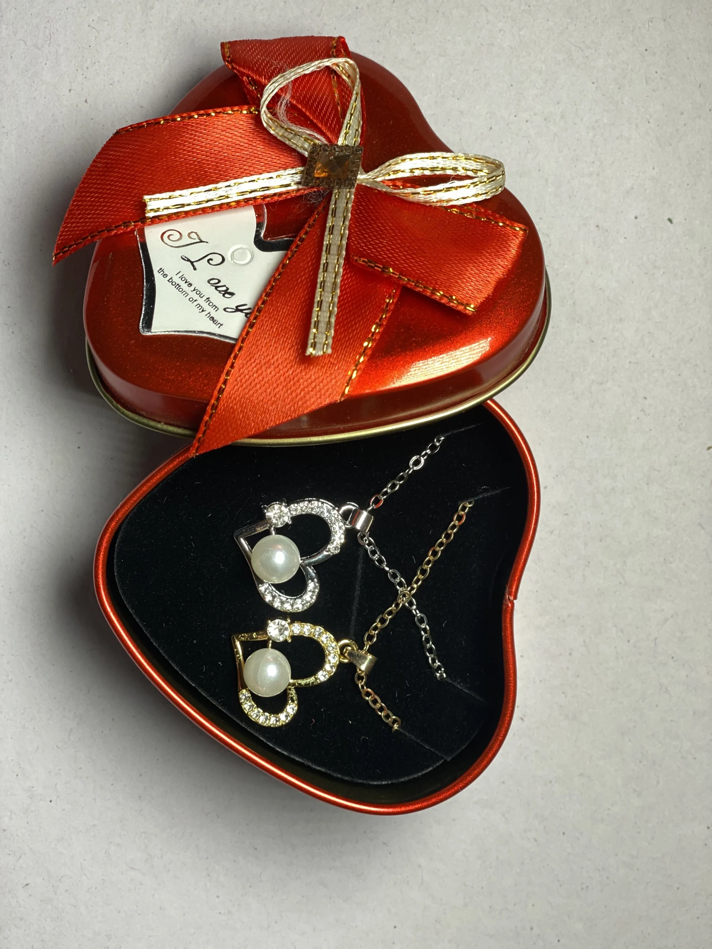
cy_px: 474
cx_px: 356
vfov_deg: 36.8
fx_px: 1426
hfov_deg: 28.0
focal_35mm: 52
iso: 100
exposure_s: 1/100
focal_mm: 6
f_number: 2
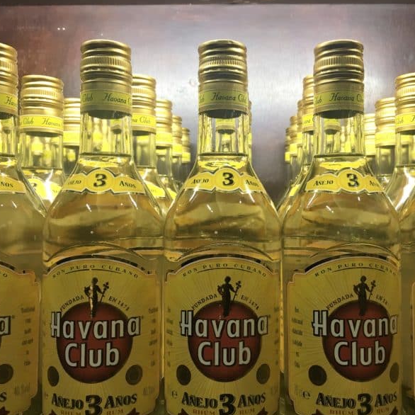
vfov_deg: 47.2
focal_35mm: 35
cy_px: 204
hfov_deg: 46.9
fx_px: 475
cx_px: 250
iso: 64
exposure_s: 1/30
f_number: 2.2
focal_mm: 4.15
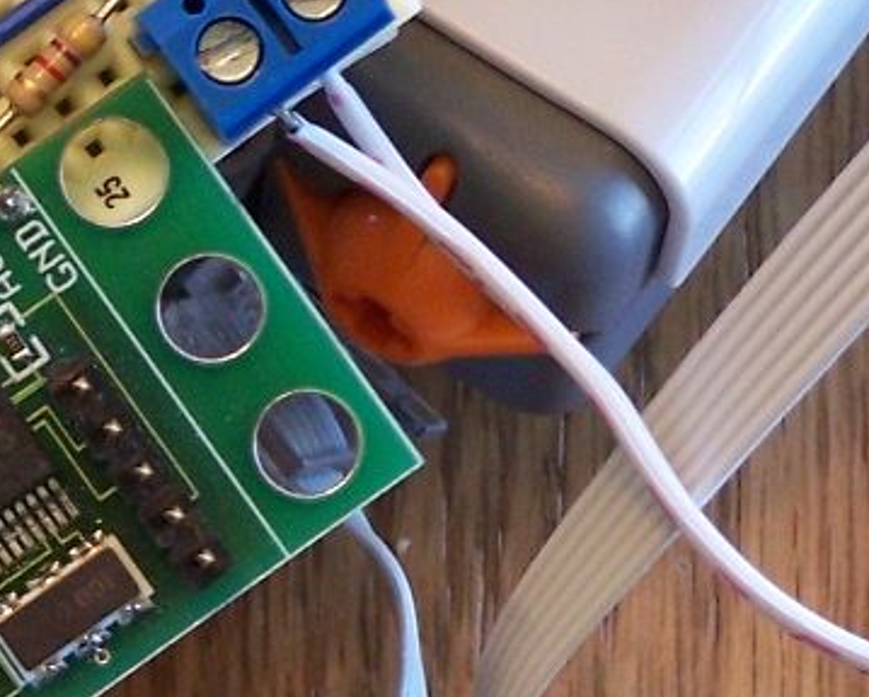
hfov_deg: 4.2
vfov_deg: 3.4
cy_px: 162
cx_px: -460
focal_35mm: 453
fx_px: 11663
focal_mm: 23.1
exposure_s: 1/45
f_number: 3.2
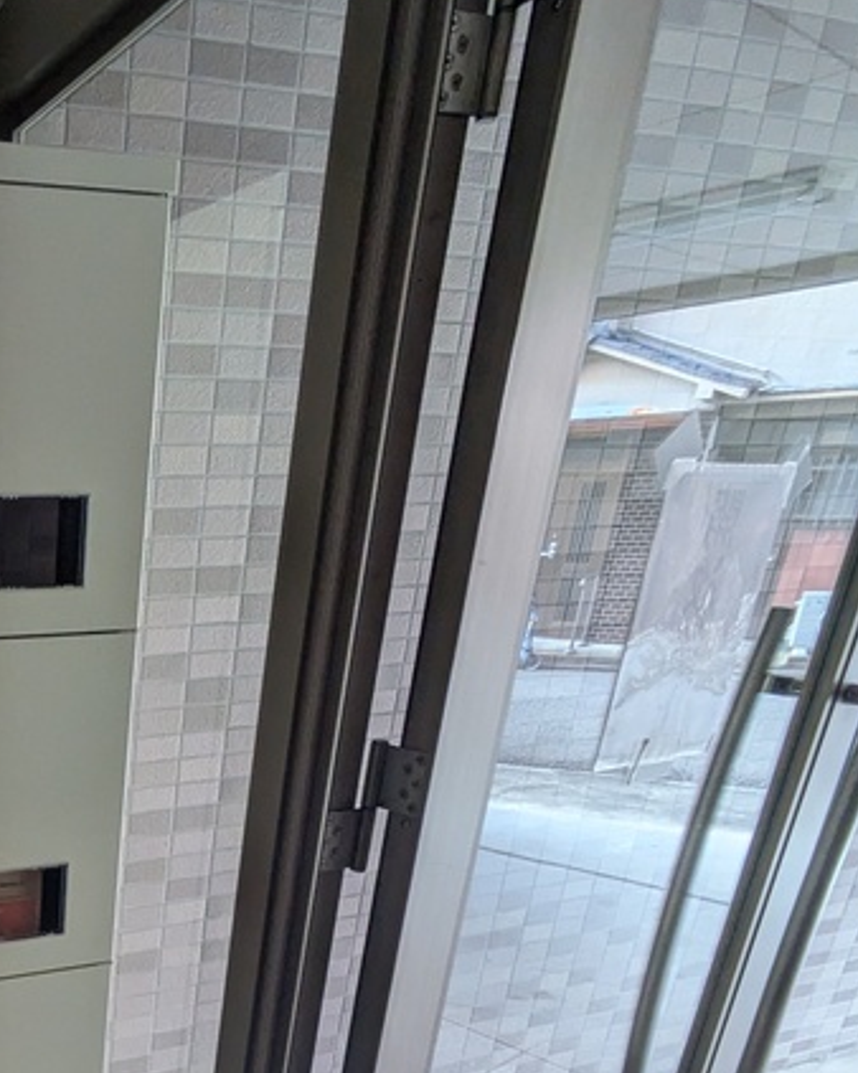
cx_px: -123
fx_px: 985
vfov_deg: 53.0
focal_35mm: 31
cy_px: 875
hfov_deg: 37.8
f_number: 2.2
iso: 232
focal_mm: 1.83
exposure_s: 1/120
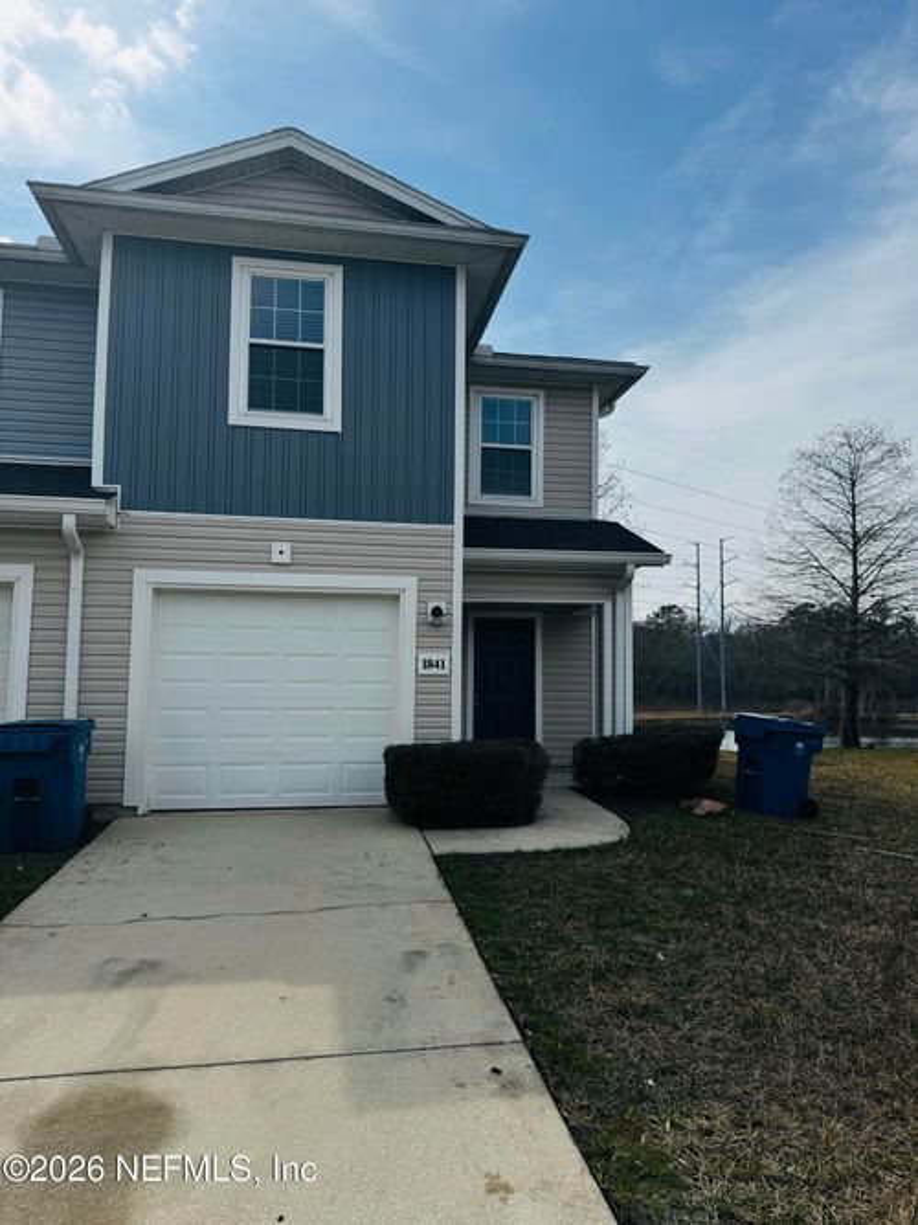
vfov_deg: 71.6
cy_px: 612
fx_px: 849
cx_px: 459
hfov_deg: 56.8
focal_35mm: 24
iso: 80
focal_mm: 6.76
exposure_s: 1/7937
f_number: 1.78
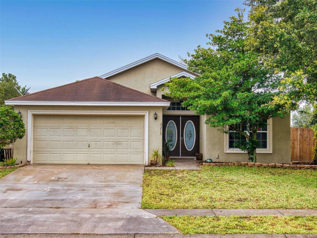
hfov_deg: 34.3
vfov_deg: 26.1
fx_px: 513
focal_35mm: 56
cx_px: 158
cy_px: 119
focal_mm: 28
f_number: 8
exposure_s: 1/320
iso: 200
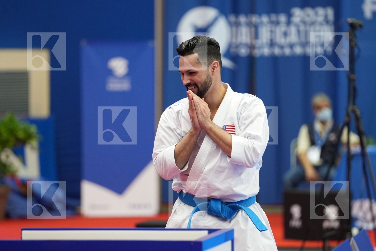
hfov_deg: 6.9
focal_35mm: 300
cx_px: 188
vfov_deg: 4.6
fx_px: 3133
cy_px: 126
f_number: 2.8
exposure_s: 1/500
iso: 2000
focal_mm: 200
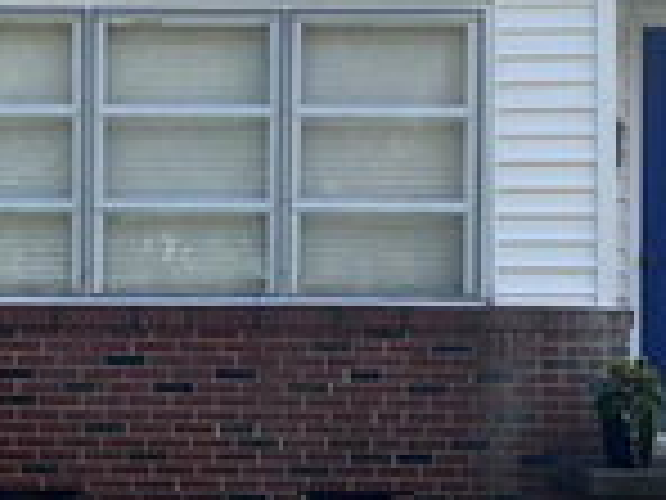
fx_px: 1732
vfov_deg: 16.4
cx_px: 54
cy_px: 311
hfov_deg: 21.3
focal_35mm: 90
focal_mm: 5.7
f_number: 1.5
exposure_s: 1/1669
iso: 50
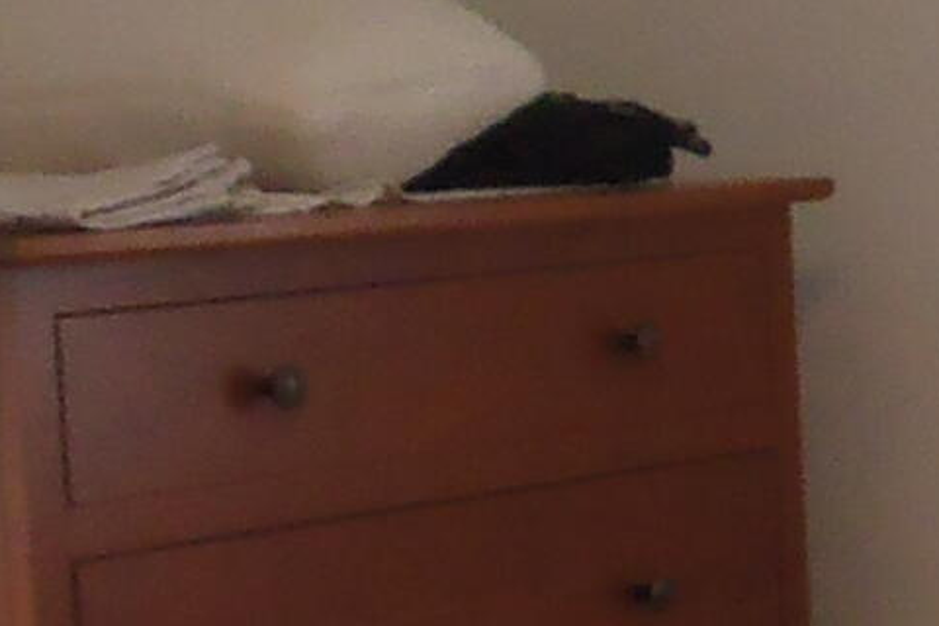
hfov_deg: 10.3
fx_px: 4747
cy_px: 542
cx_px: 1960
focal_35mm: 182
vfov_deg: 7.5
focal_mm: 5
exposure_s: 1/30
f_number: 3.5
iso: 250
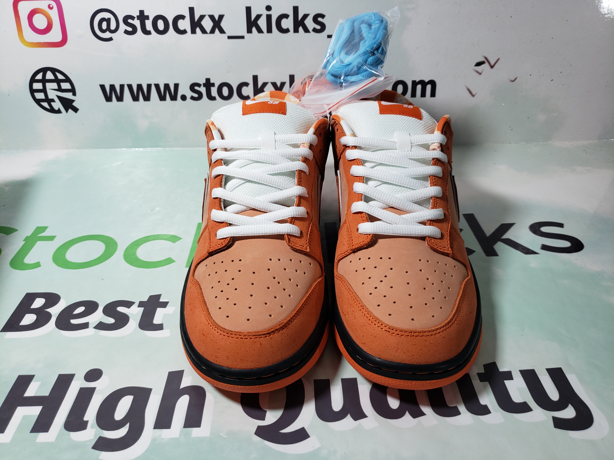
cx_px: 307
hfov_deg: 67.3
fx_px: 461
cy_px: 230
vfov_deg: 53.1
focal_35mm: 26
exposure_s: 1/450
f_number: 1.5
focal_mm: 4.3
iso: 50
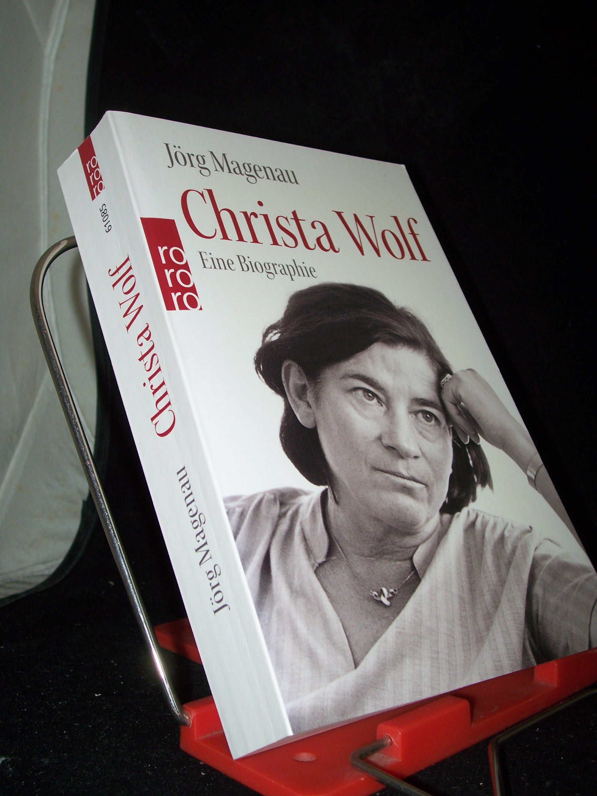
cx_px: 298
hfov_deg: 34.3
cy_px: 398
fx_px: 966
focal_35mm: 42
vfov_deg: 44.8
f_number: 2.8
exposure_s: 1/60
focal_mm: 7
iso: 80
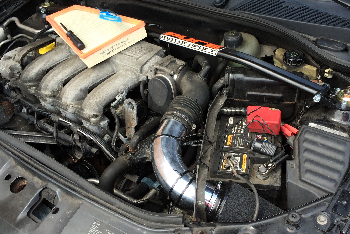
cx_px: 205
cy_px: 114
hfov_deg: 52.9
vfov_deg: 36.9
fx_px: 350
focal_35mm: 36
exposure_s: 1/316
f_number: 2.2
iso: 32
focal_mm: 4.15
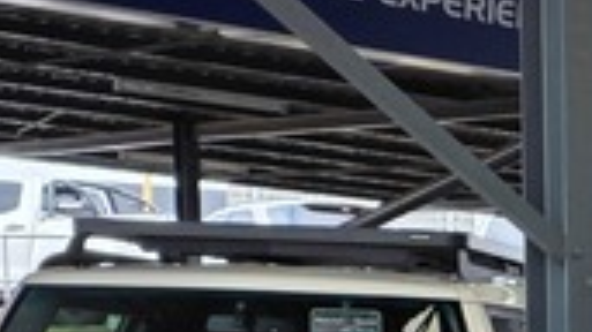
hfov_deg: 13.2
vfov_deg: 7.7
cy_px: 716
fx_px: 2354
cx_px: 983
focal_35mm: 150
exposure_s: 1/359
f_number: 1.7
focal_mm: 6.25
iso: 25
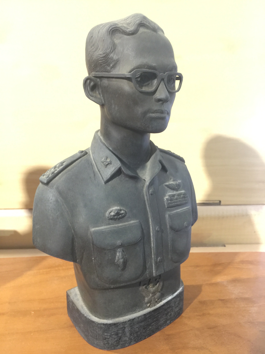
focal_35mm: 29
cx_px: 132
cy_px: 177
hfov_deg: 48.2
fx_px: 296
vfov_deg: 61.7
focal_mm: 4.15
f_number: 2.2
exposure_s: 1/10
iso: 100
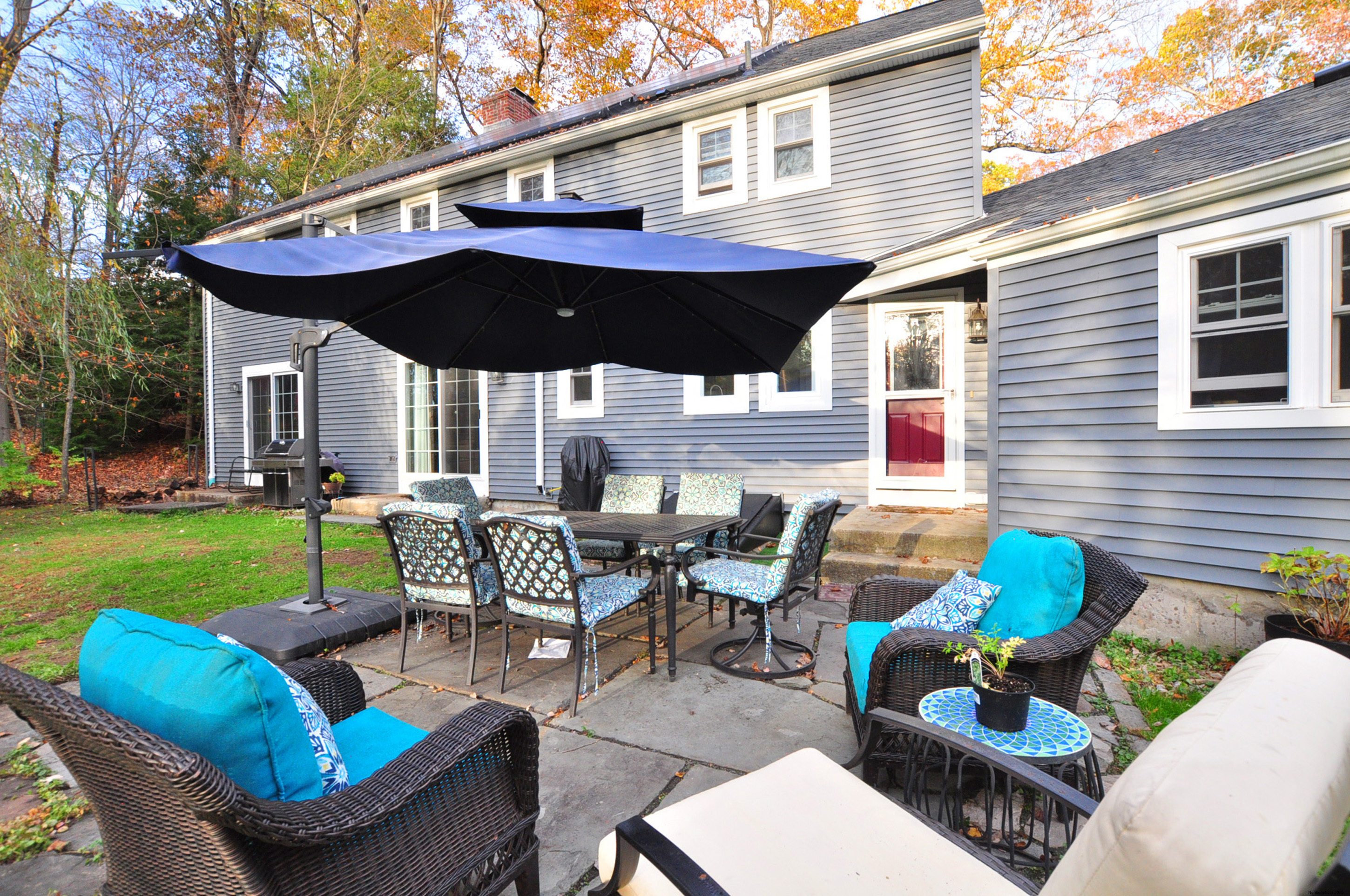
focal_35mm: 15
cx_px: 675
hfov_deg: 100.5
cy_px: 448
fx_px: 562
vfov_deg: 77.2
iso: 800
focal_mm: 10
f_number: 8
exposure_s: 1/125
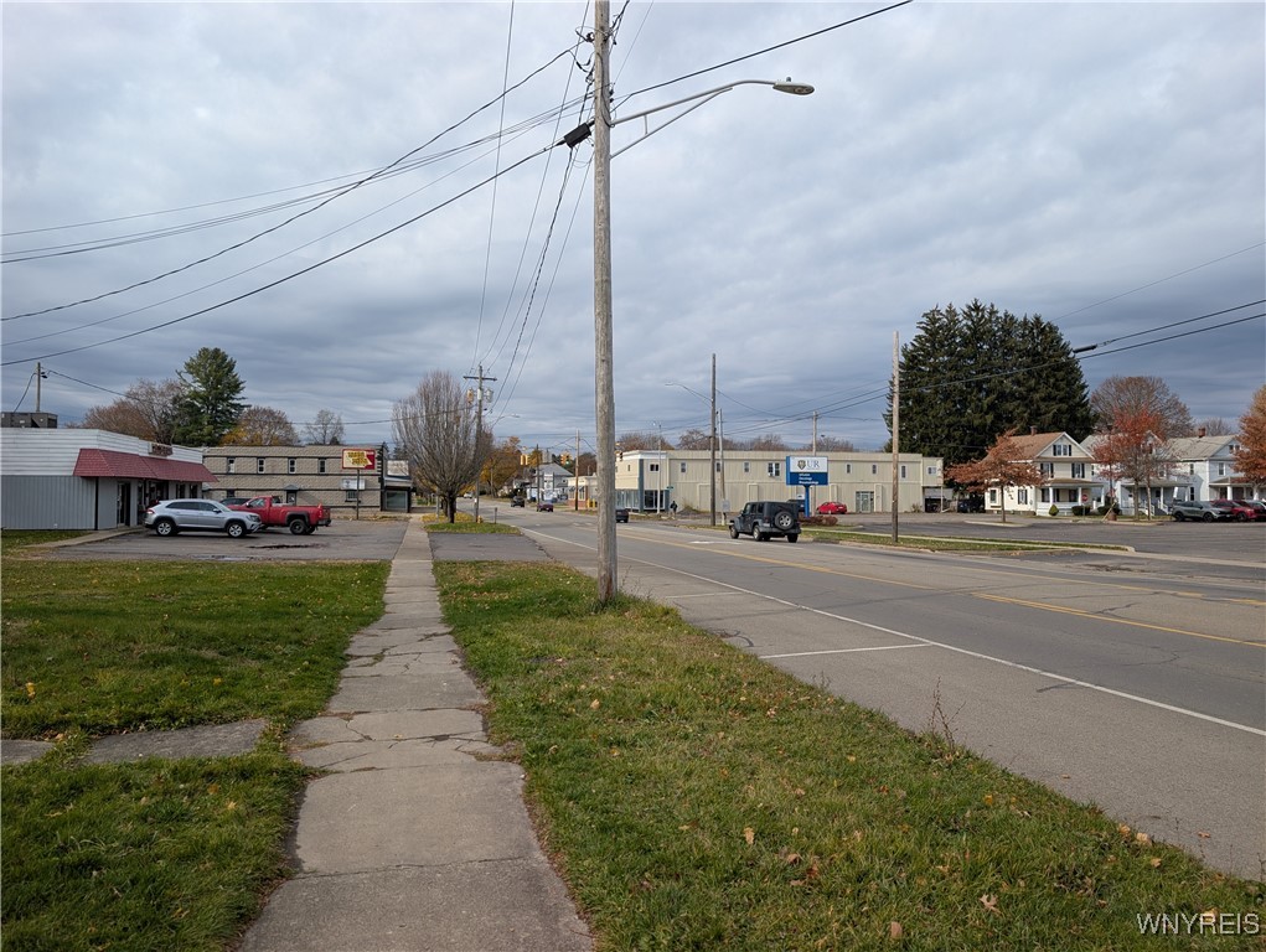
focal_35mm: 24
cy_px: 476
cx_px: 633
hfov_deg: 71.5
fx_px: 879
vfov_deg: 56.9
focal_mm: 6.9
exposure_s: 1/835
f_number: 1.68
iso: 21
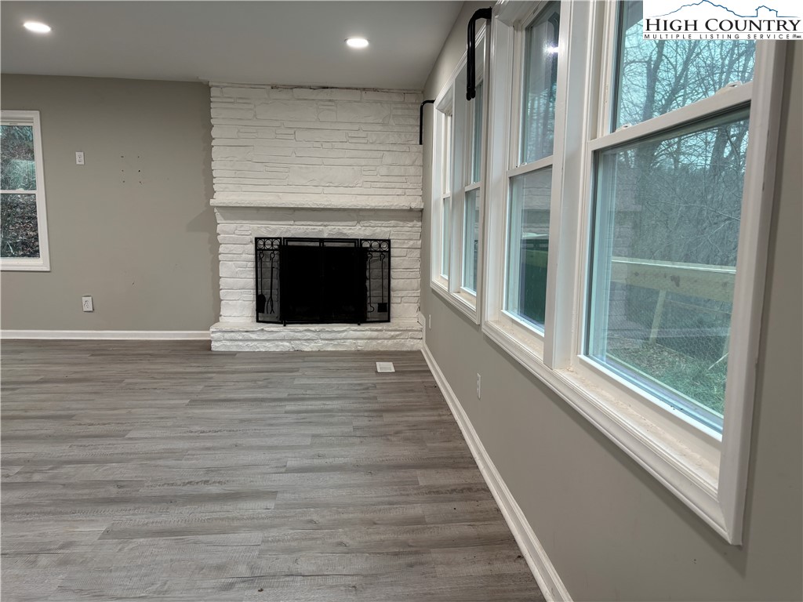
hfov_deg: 67.3
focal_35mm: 26
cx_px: 402
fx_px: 603
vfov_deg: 53.1
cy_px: 301
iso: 64
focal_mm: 5.96
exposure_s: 1/60
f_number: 1.6
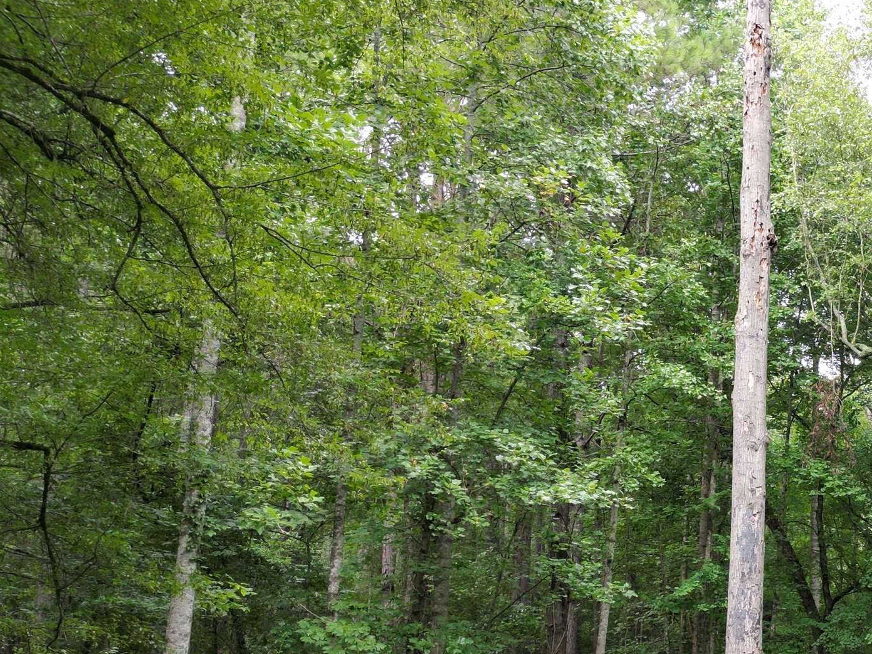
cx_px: 909
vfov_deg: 27.3
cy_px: 455
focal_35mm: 53
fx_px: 1335
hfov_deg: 32.7
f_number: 1.7
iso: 110
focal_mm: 6.72
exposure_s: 1/50
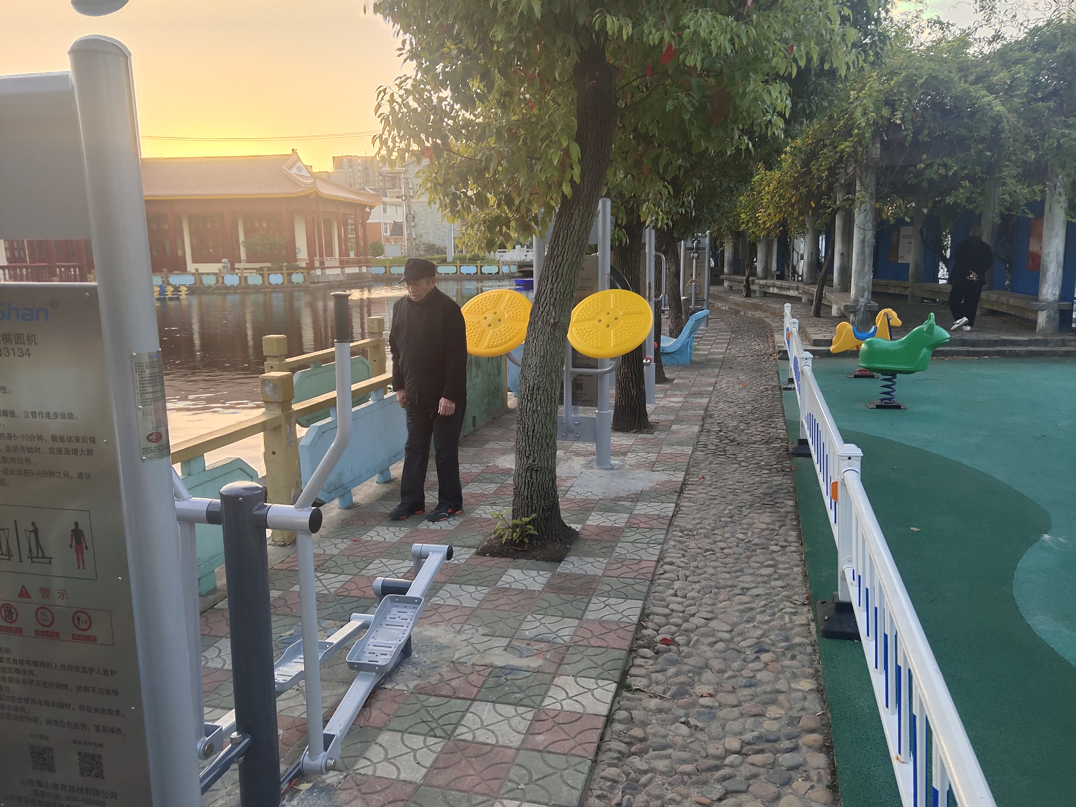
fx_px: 933
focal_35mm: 30
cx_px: 538
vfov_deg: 46.8
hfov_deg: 60.0
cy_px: 404
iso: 50
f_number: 1.79
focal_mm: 4.35
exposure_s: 1/1379
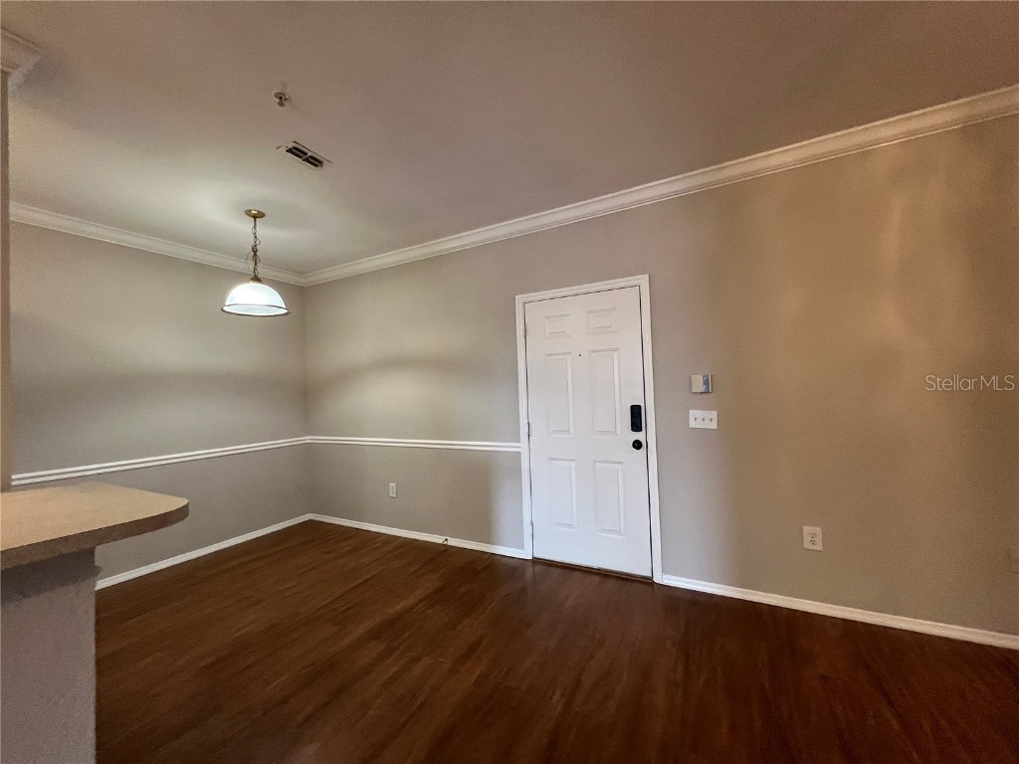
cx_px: 510
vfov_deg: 89.9
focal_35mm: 13
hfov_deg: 106.2
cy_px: 382
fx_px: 383
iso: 400
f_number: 1.8
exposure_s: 1/60
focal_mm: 1.57
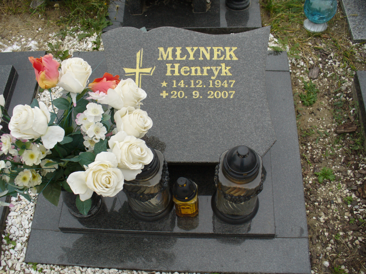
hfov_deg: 50.1
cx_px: 183
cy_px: 137
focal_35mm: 37
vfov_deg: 38.7
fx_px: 391
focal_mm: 6.1
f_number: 2.8
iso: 80
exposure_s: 1/320
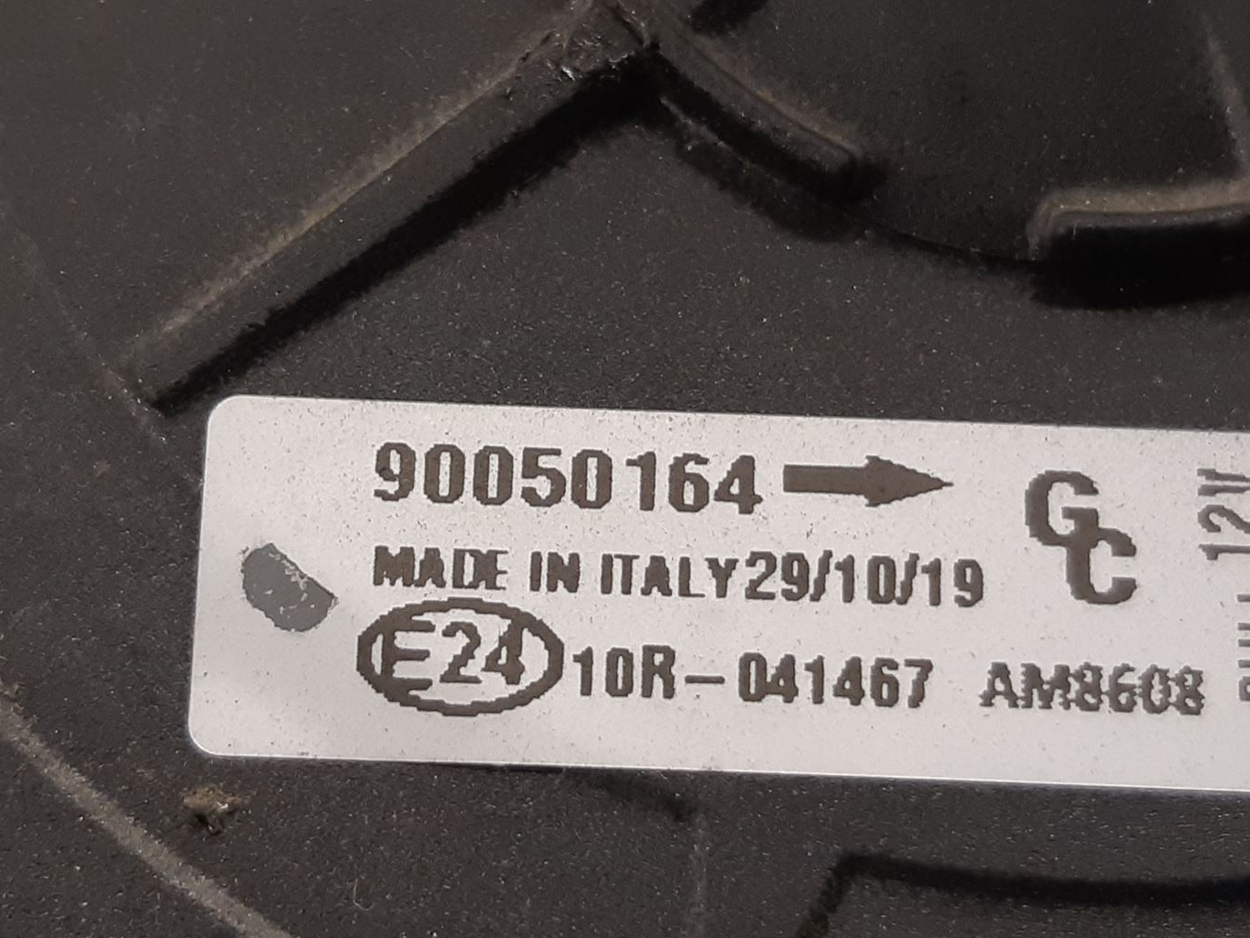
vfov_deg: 36.7
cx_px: 605
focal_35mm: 39
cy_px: 541
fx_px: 1408
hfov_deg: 47.9
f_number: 1.7
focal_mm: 3.93
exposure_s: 1/50
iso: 100
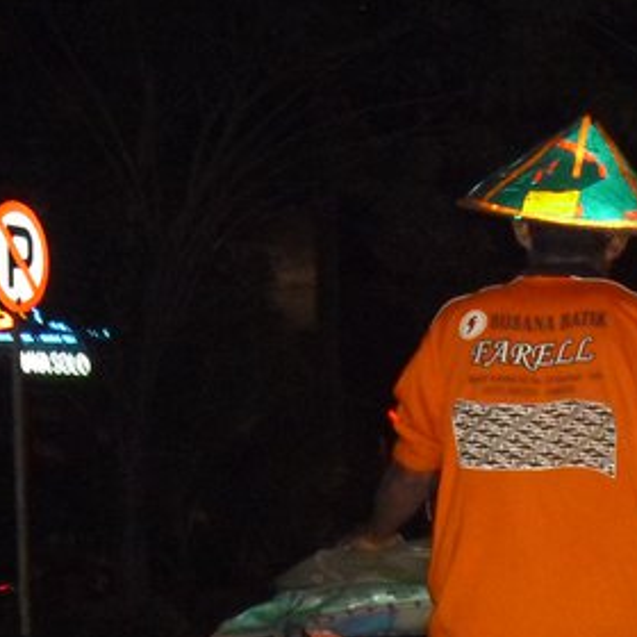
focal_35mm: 123
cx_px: 450
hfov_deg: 14.1
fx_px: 2561
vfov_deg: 13.9
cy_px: 671
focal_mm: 6.2
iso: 400
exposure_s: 1/60
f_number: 2.8
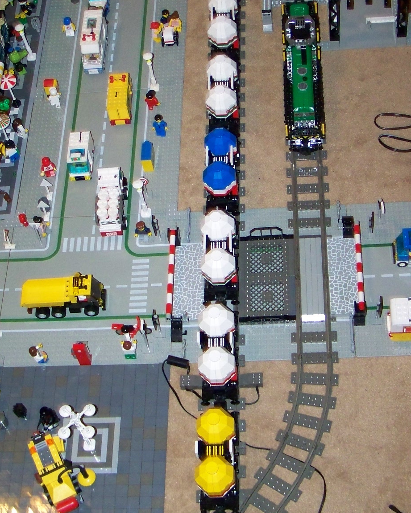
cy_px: 178
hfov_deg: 23.1
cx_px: 174
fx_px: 1003
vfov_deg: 28.6
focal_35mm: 66
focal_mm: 6.3
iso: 200
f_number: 2.8
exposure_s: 1/30
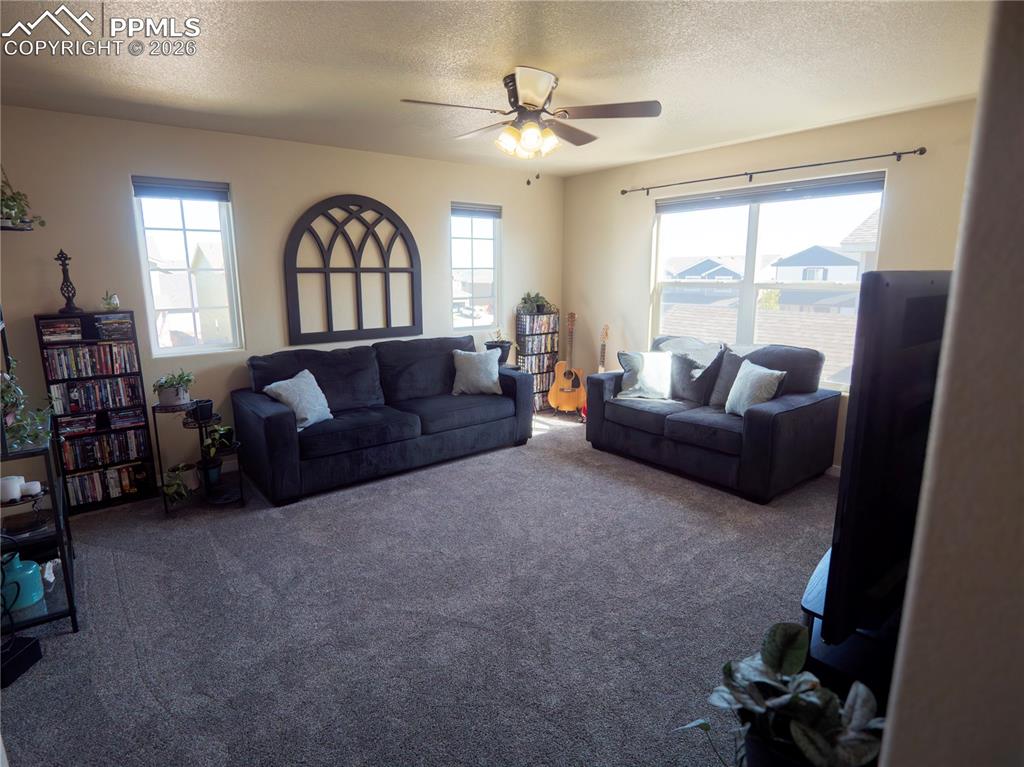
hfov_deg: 87.8
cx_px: 512
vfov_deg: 71.6
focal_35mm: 18
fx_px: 532
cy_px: 384
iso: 250
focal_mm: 9
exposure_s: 1/320
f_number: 4
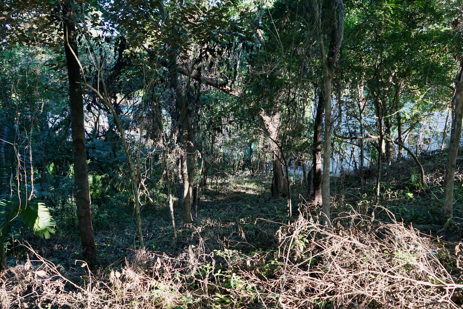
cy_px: 170
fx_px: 399
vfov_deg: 42.3
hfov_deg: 60.3
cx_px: 225
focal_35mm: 31
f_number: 4
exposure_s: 1/160
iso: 500
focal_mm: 28
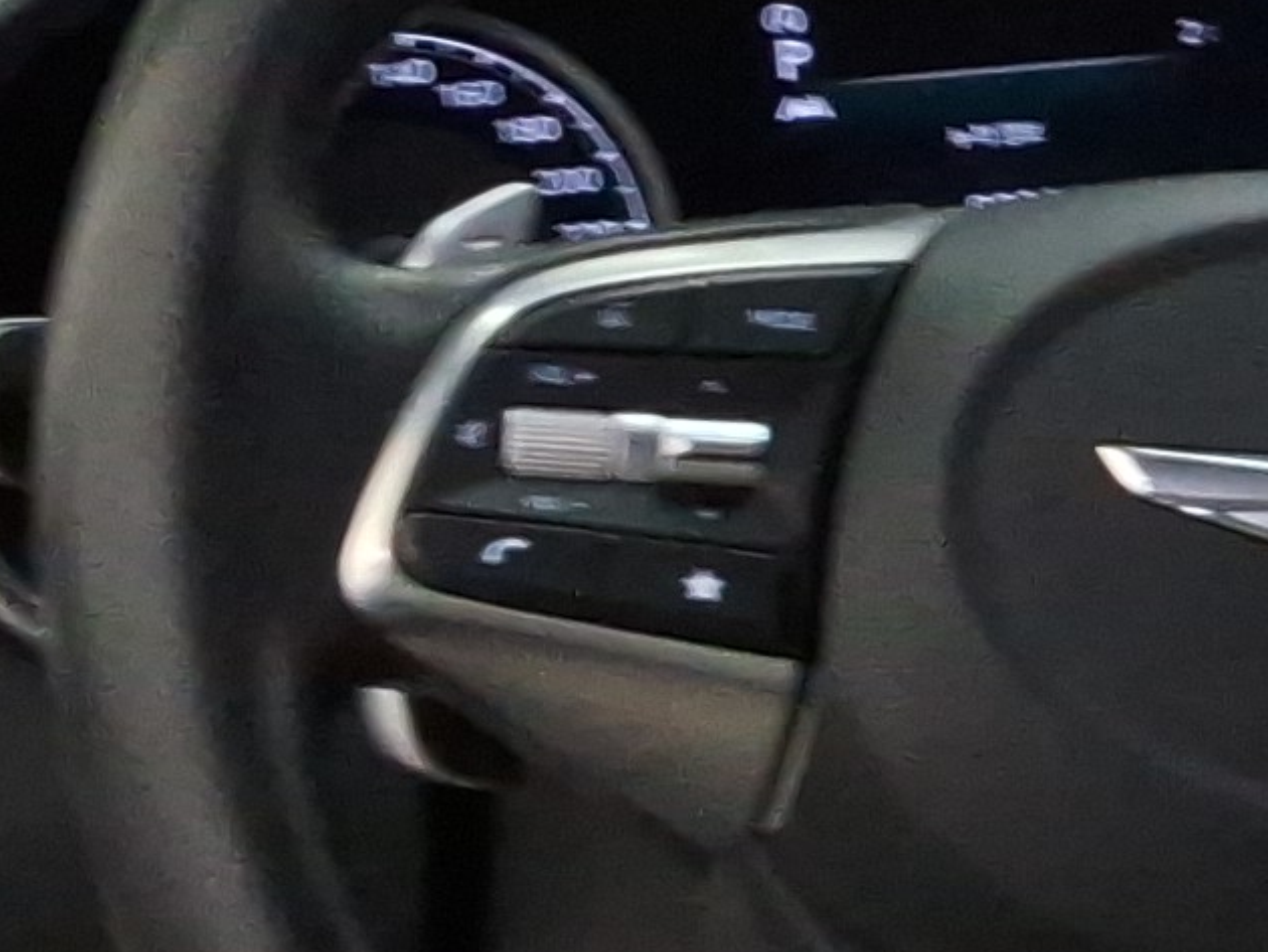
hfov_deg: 12.3
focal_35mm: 145
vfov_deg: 10.1
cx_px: 2363
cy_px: -64
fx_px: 5313
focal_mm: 2.91
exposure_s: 1/40
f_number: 1.9
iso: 102
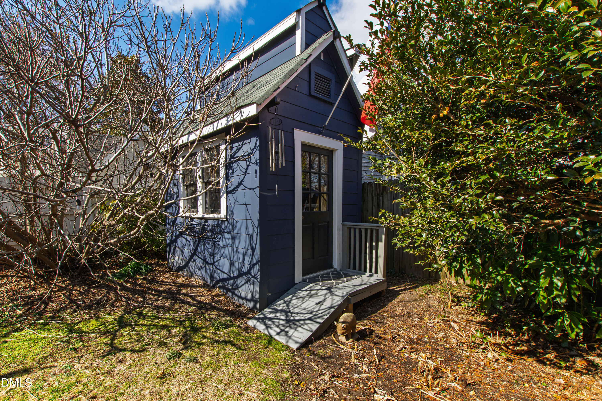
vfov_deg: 77.3
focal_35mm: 15
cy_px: 200
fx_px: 251
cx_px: 301
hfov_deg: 100.4
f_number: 8
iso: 250
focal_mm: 10
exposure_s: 1/250
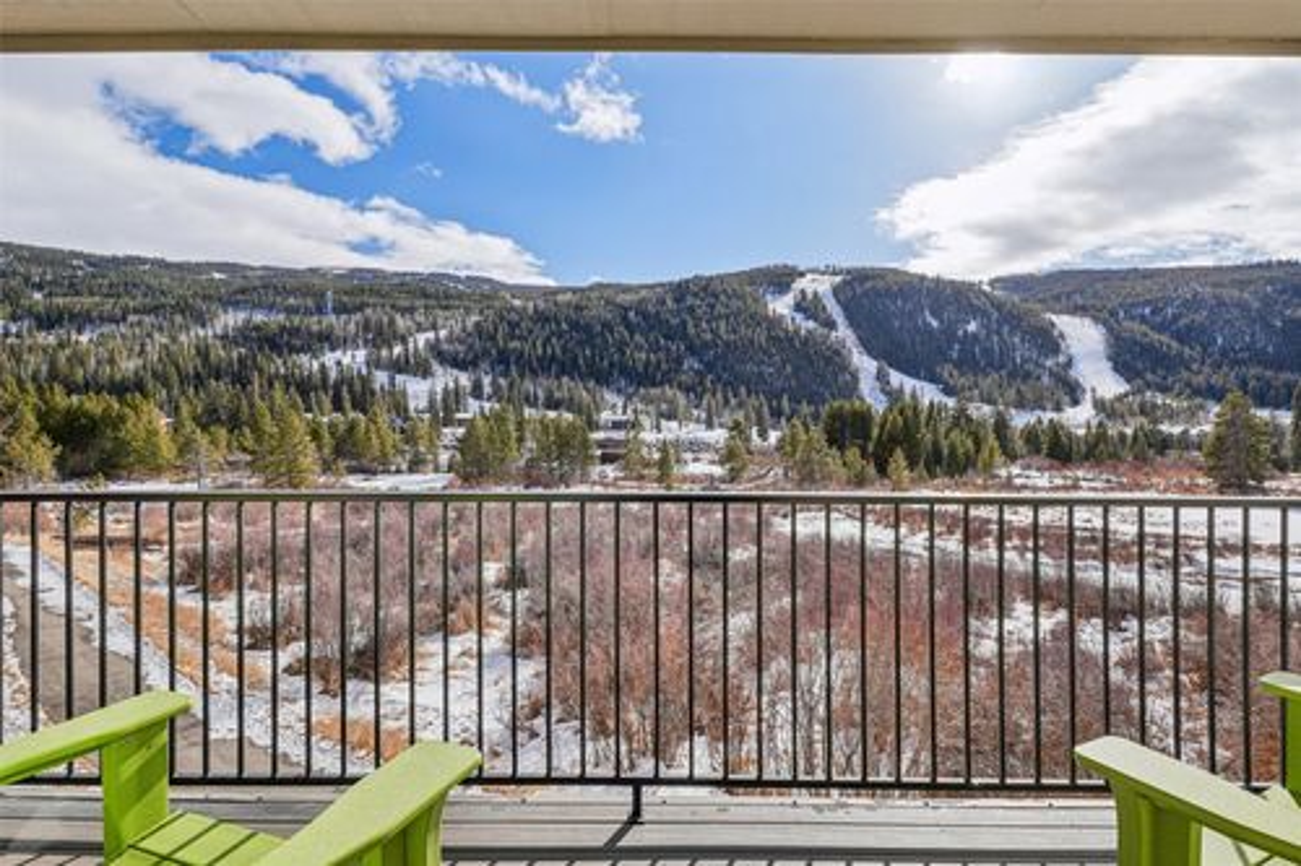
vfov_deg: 72.0
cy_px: 433
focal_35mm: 16
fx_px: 596
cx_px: 650
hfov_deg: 95.0
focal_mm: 11
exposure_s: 1/500
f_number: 8
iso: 100
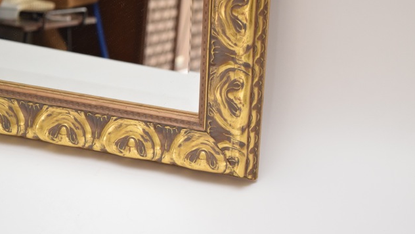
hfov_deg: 24.3
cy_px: 139
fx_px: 964
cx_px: 206
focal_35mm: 88
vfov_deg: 13.8
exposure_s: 1/125
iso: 1600
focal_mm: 55
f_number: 5.6
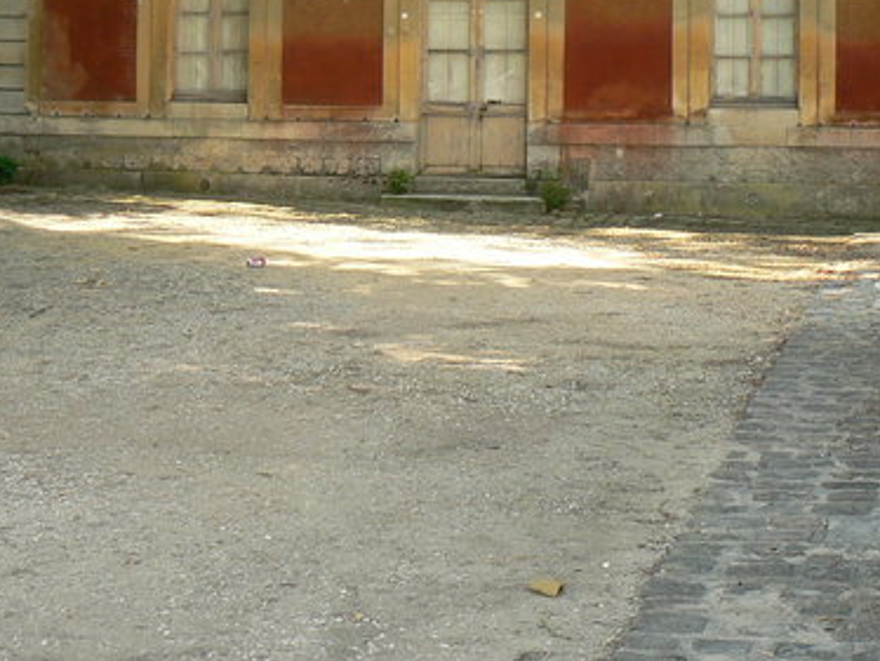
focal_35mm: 77
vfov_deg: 18.6
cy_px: -5
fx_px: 1959
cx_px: 551
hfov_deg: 25.2
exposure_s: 1/100
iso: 80
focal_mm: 6
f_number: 4
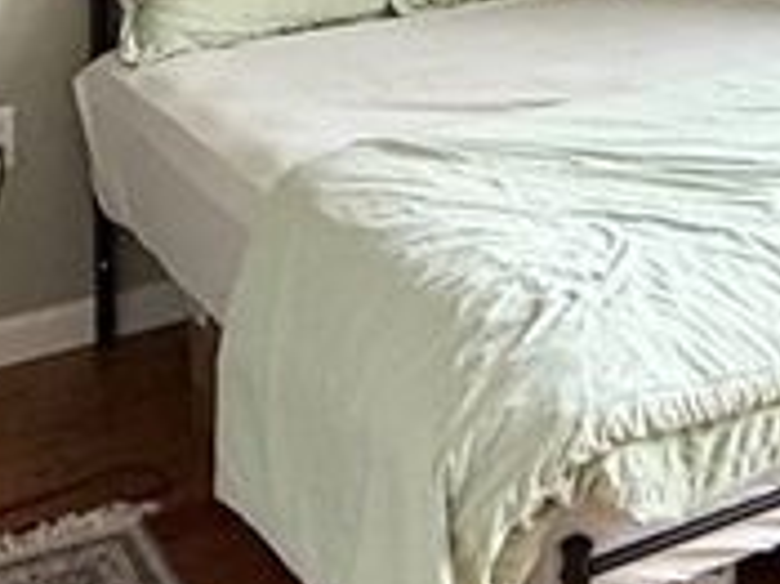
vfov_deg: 16.1
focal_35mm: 82
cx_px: 856
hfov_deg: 22.5
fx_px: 1846
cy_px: -348
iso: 250
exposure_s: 1/60
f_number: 2.2
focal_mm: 2.22
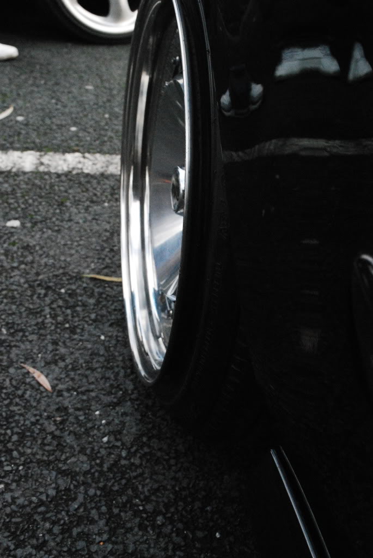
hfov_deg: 34.3
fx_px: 604
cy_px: 279
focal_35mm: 39
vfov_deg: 49.5
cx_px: 186
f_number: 8
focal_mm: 26
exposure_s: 1/320
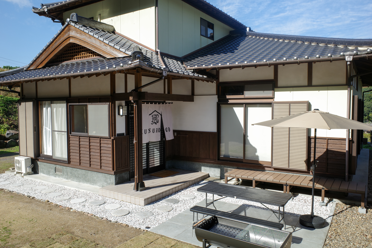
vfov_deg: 46.4
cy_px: 124
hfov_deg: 65.5
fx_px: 289
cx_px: 186
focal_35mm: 28
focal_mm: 18.3
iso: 100
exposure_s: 1/160
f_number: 8
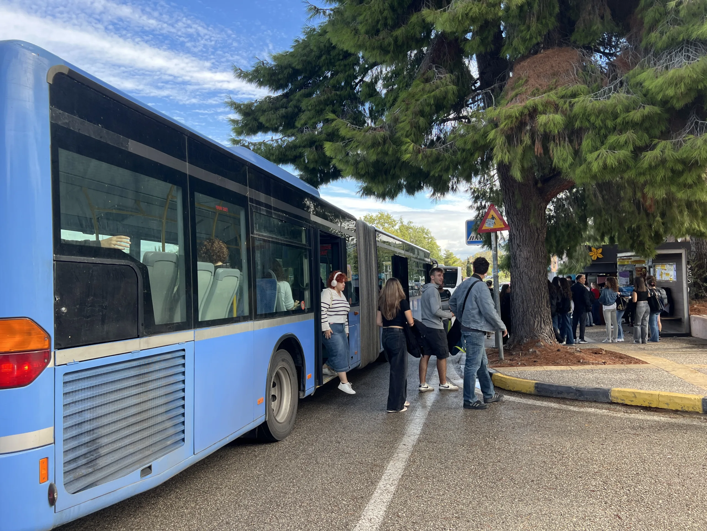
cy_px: 266
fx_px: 531
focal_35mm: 26
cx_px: 354
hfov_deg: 67.3
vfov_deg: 53.1
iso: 50
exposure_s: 1/670
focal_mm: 5.7
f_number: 1.5
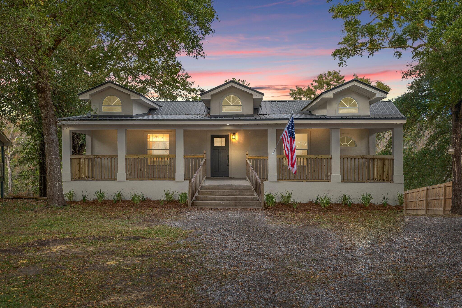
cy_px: 154
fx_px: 462
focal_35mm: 36
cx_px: 231
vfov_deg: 36.9
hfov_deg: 53.1
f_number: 8
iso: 125
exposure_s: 1/13
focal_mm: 24
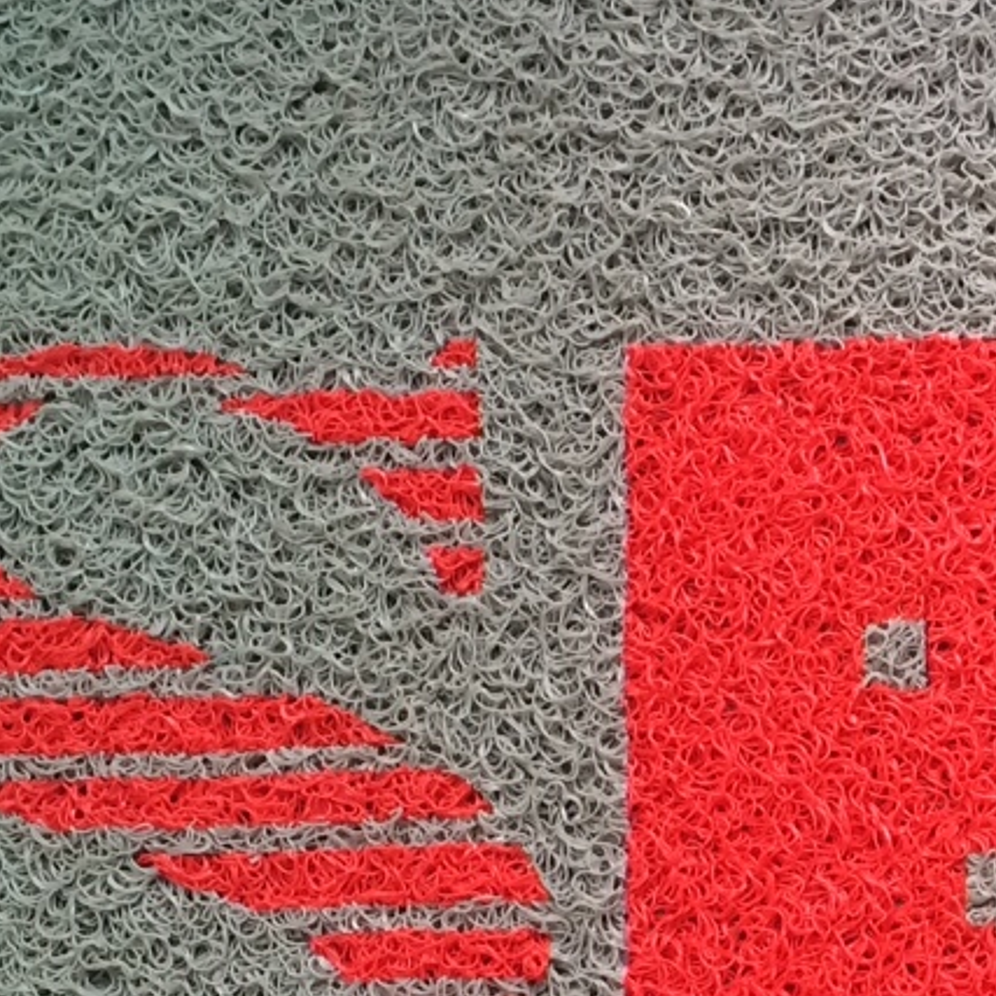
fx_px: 3190
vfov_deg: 17.3
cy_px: 1001
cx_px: 968
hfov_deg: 17.4
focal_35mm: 98
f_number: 2.2
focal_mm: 4.15
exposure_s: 1/40
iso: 40
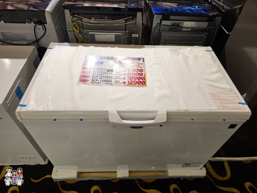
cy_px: 96
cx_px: 128
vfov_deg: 58.9
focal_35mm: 23
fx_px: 171
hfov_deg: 73.9
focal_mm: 6.3
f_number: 1.7
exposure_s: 1/120
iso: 125
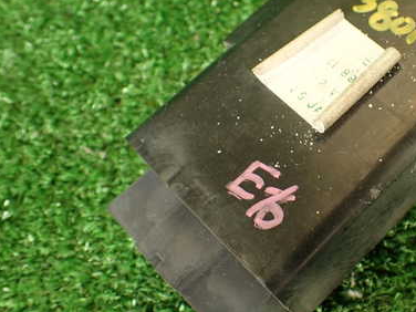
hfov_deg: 36.3
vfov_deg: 28.5
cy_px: 138
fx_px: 613
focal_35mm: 51
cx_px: 329
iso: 200
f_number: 2.4
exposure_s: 1/40
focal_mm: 5.79
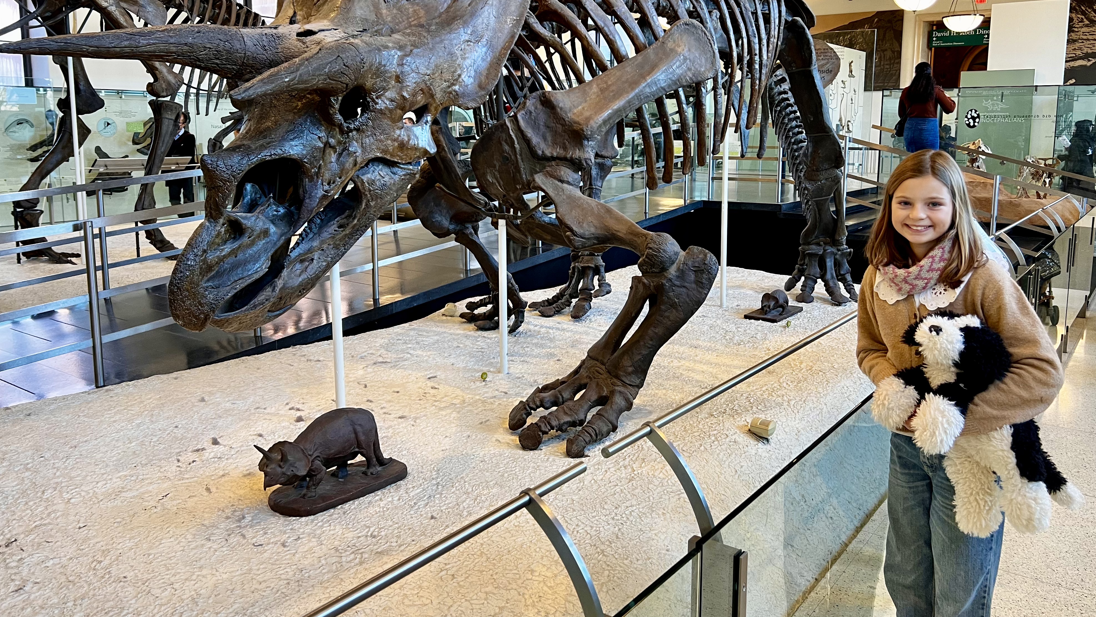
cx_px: 561
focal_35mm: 29
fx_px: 843
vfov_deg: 39.9
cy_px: 234
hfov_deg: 66.1
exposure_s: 1/60
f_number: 1.5
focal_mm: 5.7
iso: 100
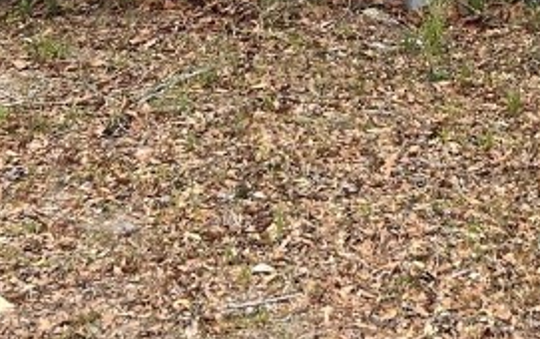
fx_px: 1532
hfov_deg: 19.9
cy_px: -189
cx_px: 379
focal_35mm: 104
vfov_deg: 12.0
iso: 50
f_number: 1.5
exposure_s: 1/714
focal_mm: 5.7
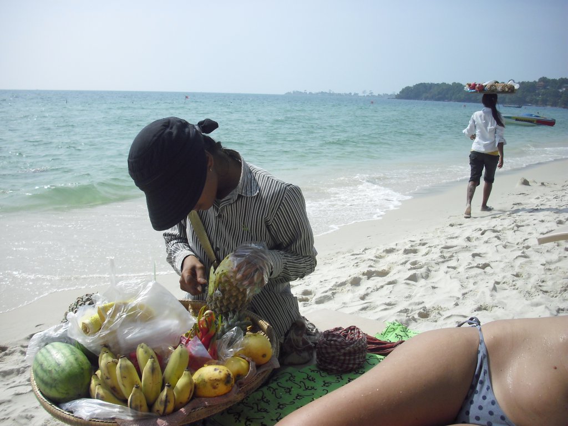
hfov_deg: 49.0
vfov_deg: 37.7
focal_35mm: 38
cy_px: 213
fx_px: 624
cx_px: 284
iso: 100
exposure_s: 1/320
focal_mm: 6.2
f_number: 8
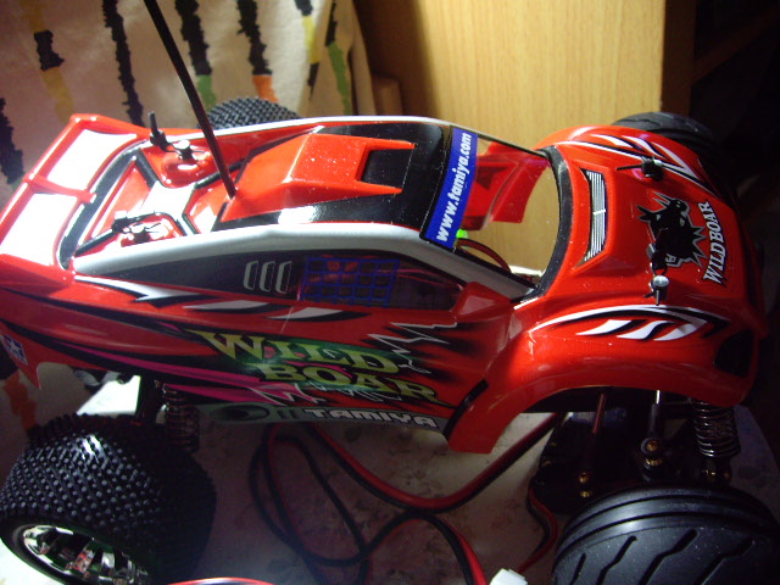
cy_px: 292
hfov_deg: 49.0
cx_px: 390
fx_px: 856
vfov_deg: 37.7
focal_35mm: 38
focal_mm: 6.2
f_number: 2.7
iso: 200
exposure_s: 1/4
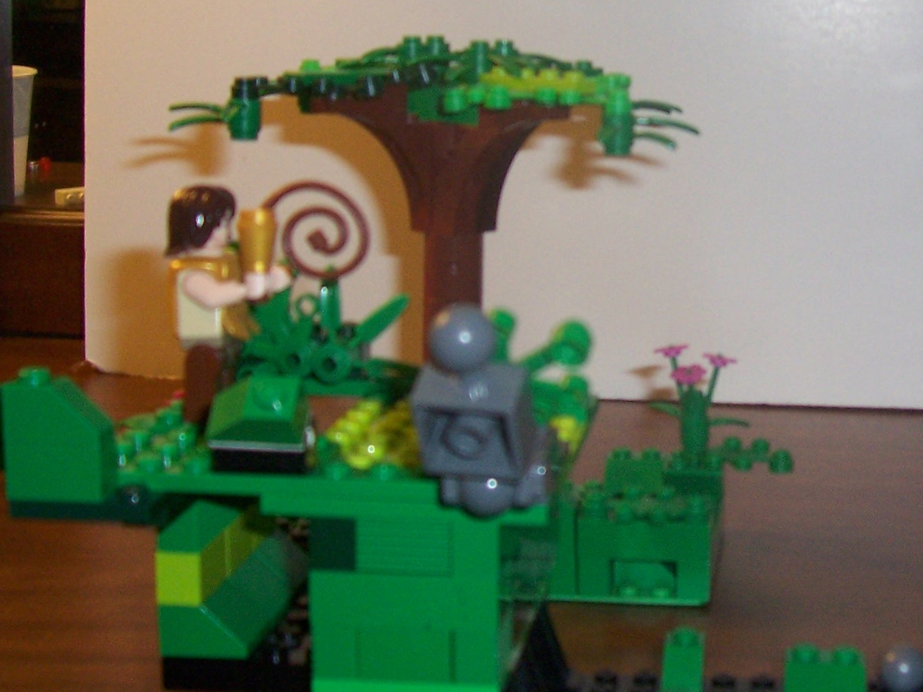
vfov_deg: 22.8
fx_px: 1706
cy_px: 210
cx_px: 862
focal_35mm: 64
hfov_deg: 28.8
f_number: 2.7
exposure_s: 1/60
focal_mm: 5.6
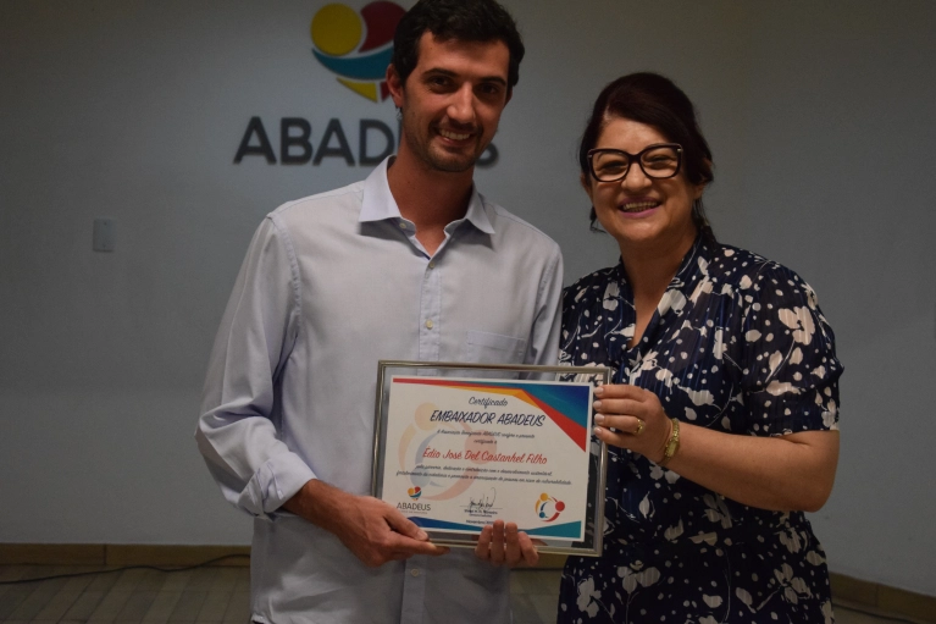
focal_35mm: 78
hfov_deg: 26.0
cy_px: 312
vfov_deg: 17.5
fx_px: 2027
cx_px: 468
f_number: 5.6
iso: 3200
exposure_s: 1/250
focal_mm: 52
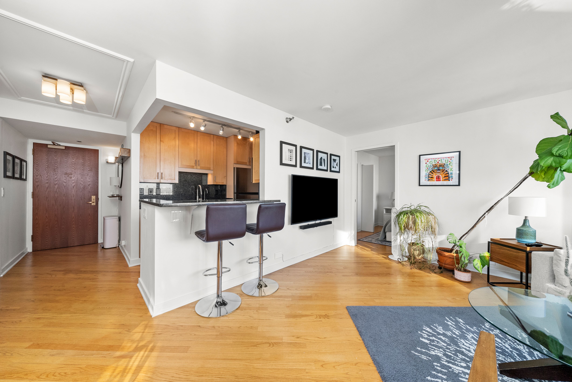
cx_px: 286
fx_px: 191
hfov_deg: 112.6
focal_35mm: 12
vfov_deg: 90.1
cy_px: 191
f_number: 13
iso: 1000
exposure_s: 1/8
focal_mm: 12
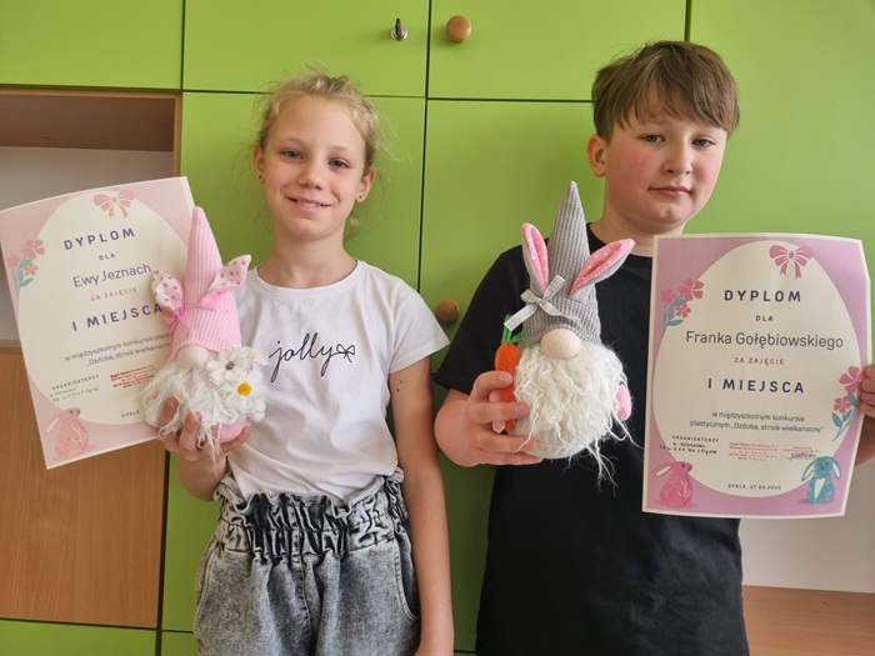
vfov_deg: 53.1
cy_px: 328
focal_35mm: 26
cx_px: 438
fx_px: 657
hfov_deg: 67.3
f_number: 1.8
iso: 125
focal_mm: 5.4
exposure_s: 1/100
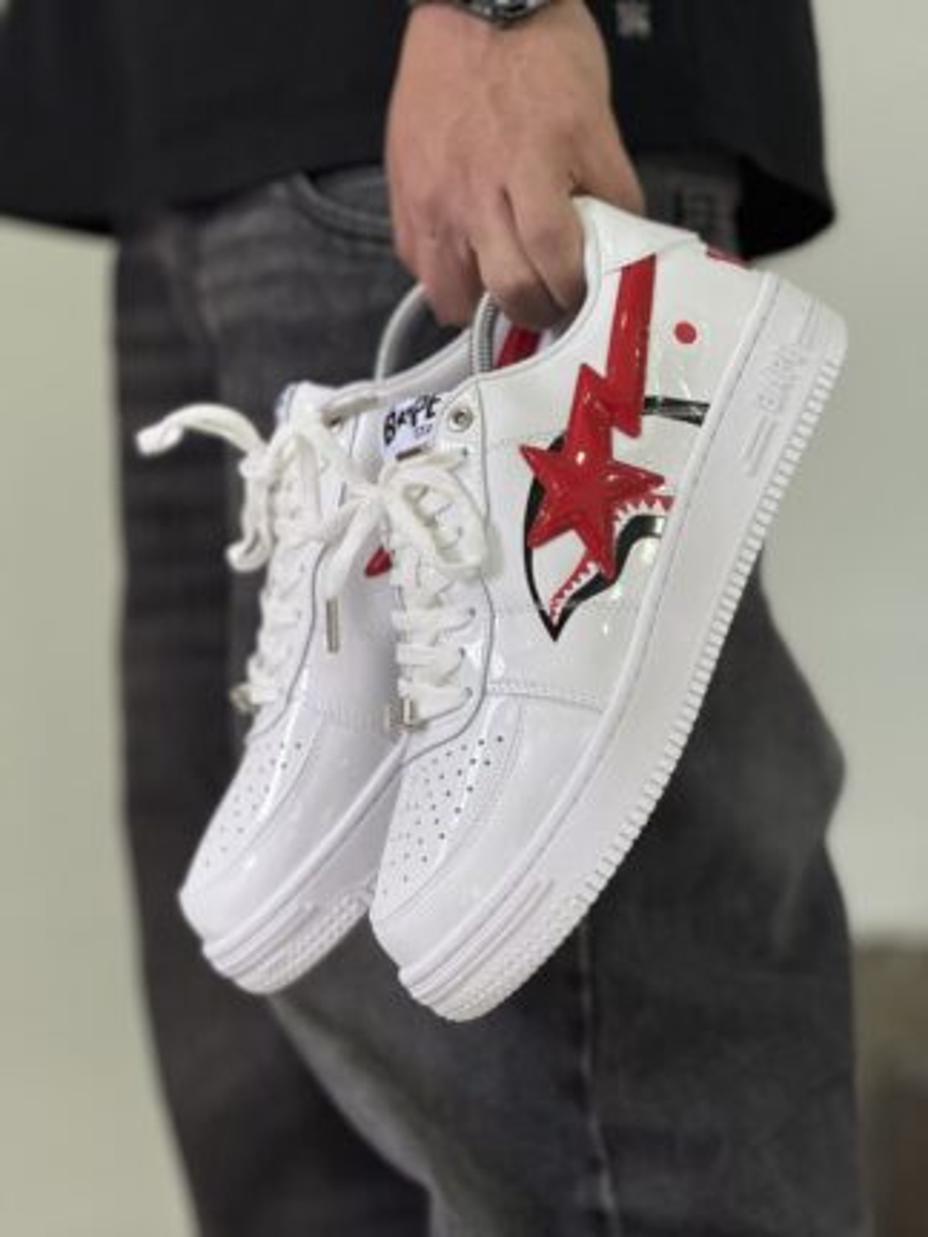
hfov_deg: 12.3
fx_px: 4289
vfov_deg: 16.4
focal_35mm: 120
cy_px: 618
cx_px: 464
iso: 400
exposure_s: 1/60
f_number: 2.8
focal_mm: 15.66
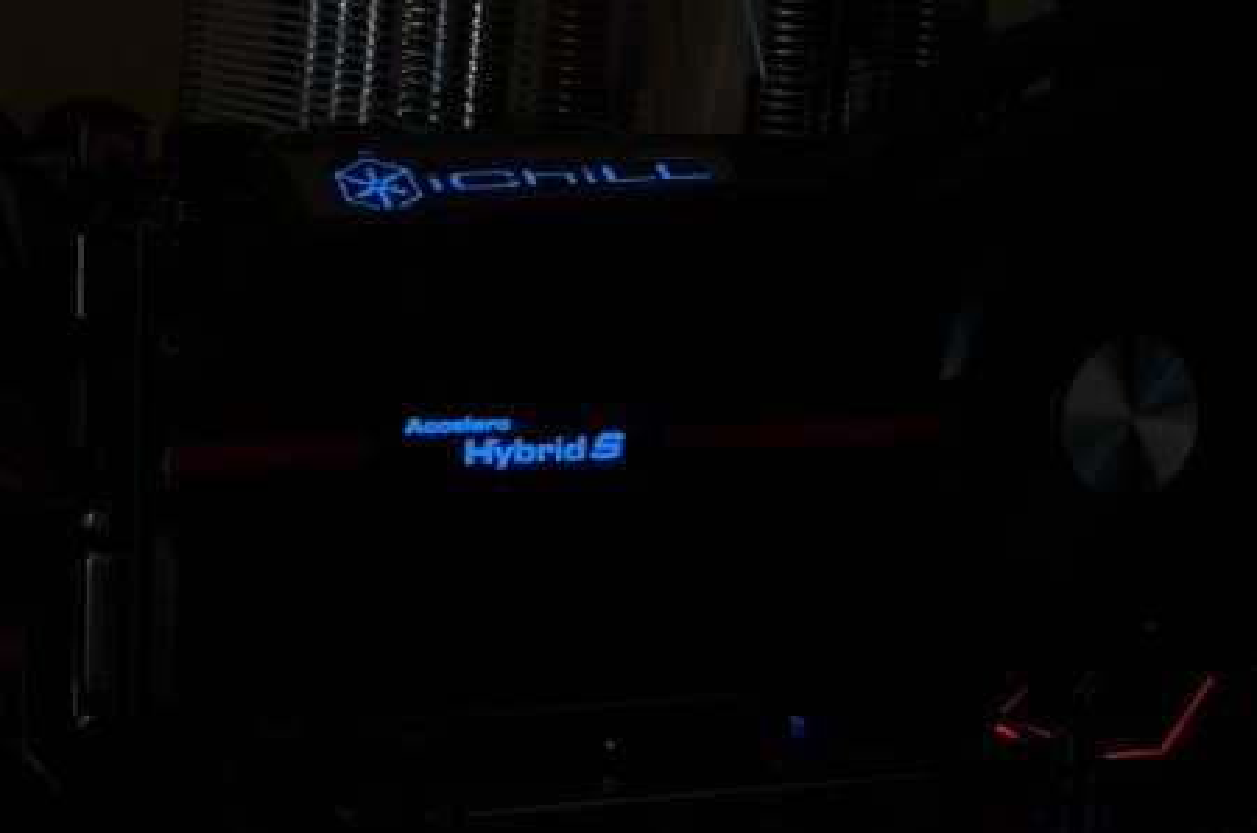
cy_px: 416
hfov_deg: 27.0
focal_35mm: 75
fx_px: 2613
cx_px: 628
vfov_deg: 18.1
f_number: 16
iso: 800
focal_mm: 50
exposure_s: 1/10
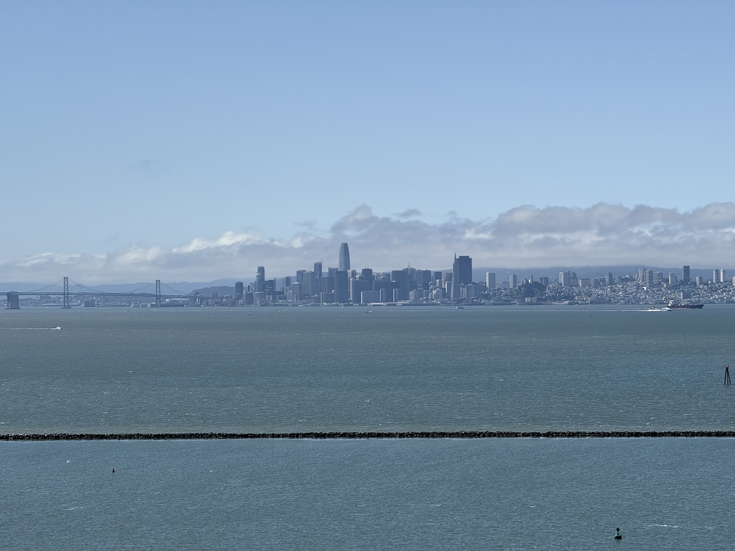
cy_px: 276
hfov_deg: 16.4
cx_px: 368
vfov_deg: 12.3
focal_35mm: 120
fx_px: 2548
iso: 50
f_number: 2.8
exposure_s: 1/3195
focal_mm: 15.66
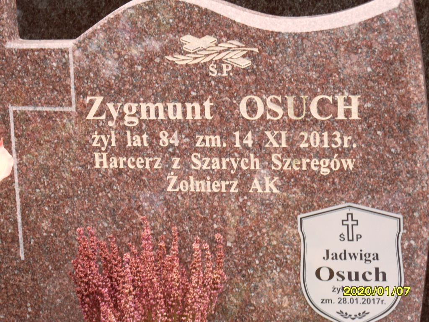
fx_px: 1239
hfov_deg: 19.6
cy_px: 161
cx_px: 214
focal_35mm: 100
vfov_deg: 14.8
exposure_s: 1/45
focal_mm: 16.3
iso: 200
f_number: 4.4
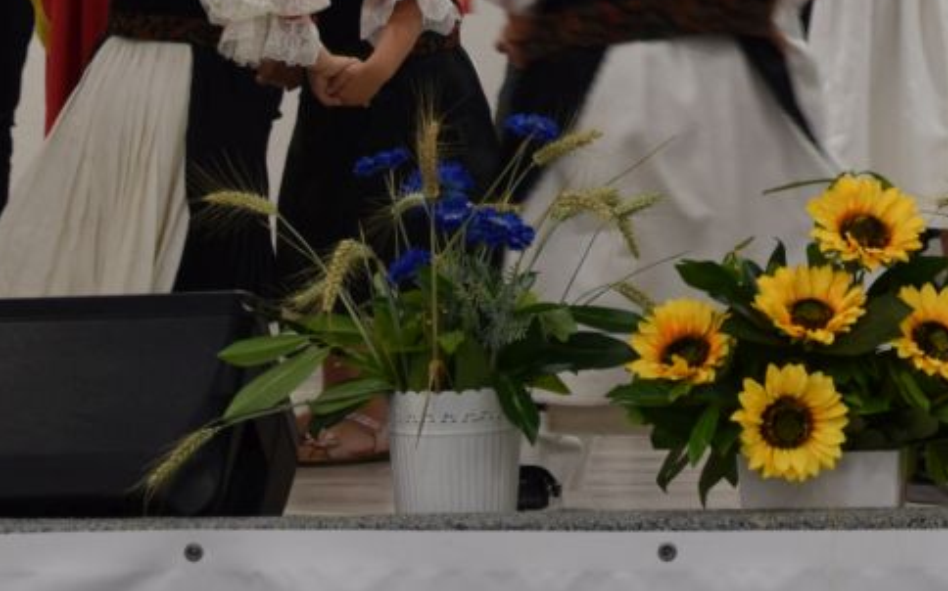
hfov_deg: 11.3
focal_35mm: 182
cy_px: -282
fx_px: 4700
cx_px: 1173
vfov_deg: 7.1
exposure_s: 1/60
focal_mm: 40
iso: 560
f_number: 4.2
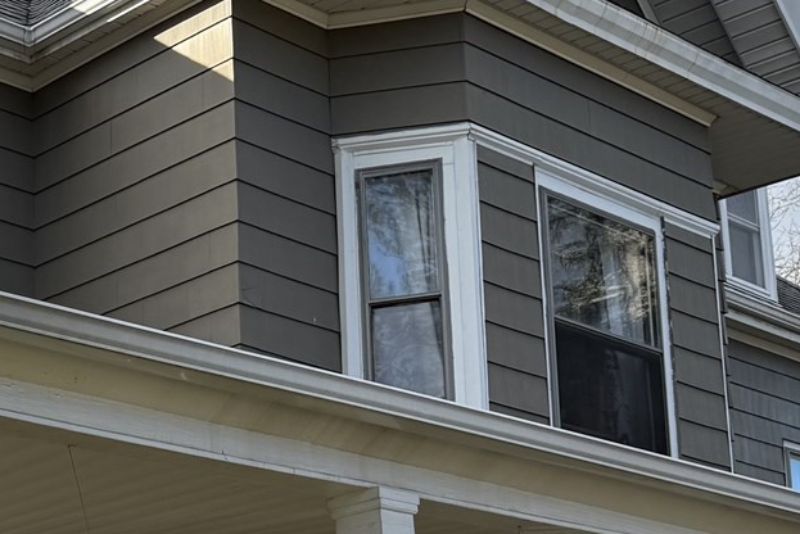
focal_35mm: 82
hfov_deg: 22.0
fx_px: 1823
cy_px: 637
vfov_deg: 16.0
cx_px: -262
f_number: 1.78
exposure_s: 1/1855
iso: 80
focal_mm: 6.76
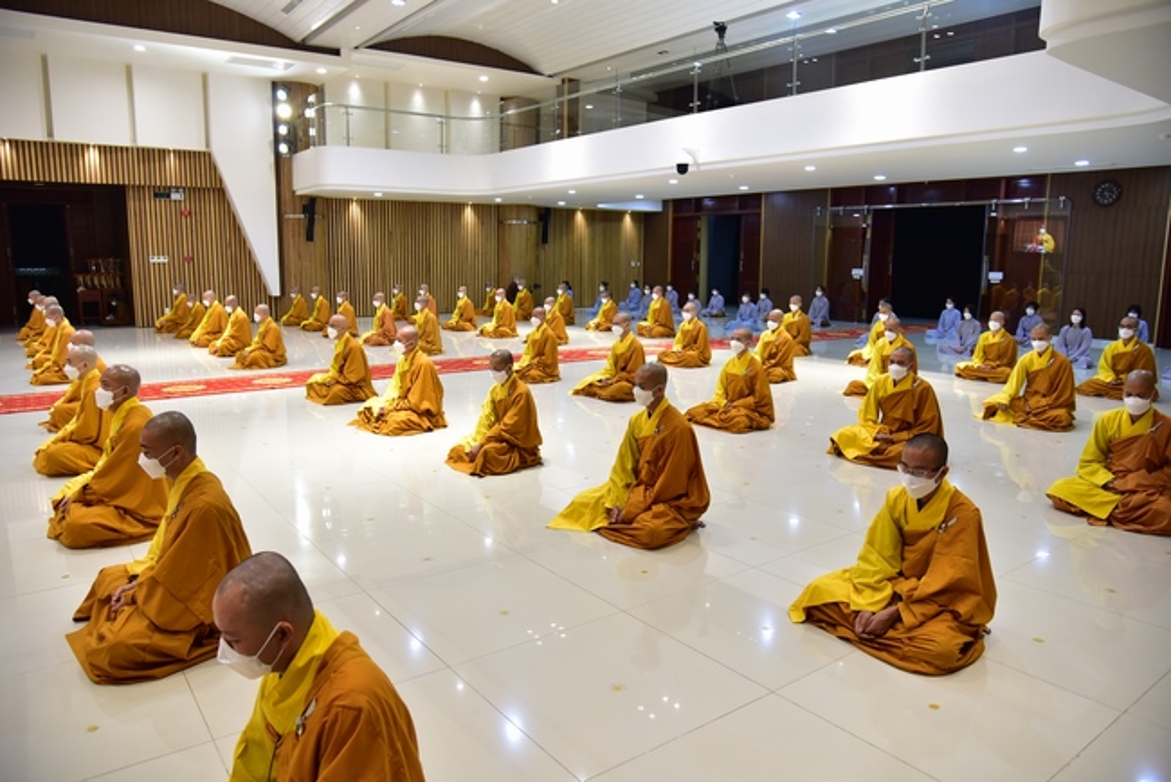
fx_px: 781
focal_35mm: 24
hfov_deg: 73.7
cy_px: 391
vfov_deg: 53.2
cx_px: 586
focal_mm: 24
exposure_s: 1/80
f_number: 4
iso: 1250
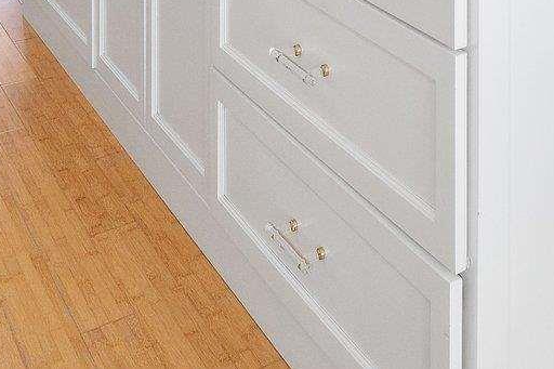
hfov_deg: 28.5
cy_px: -366
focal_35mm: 65
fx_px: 1006
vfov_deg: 16.2
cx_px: 579
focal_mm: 10.9
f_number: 8
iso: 400
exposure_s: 1/40
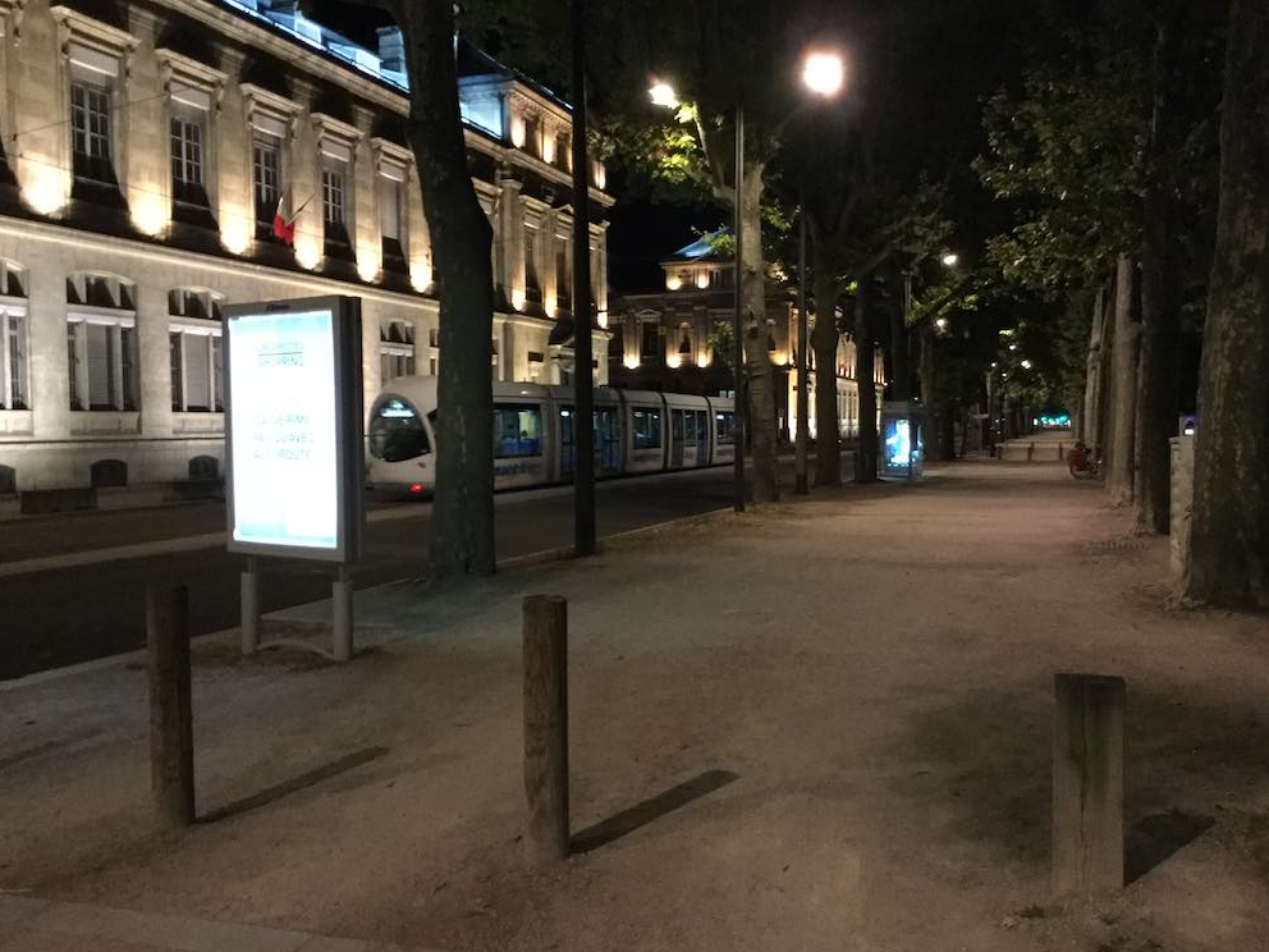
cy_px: 490
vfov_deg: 44.2
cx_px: 620
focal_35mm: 32
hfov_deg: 56.8
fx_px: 1173
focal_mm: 3.3
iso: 320
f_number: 2.4
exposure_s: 1/17
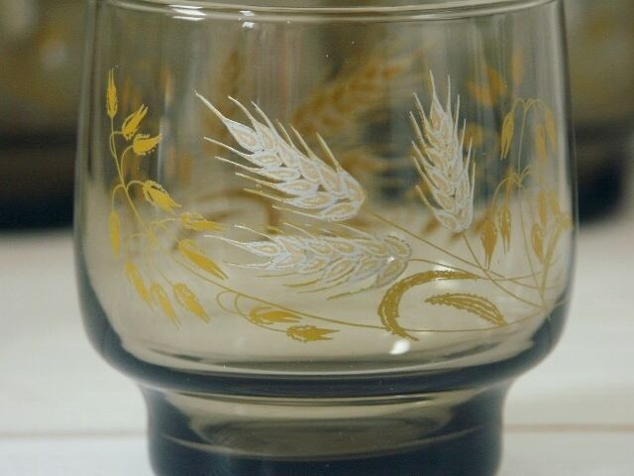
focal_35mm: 200
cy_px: 238
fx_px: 3663
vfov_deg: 7.4
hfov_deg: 9.9
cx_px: 317
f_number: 3.5
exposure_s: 1/80
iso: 100
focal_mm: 50.69
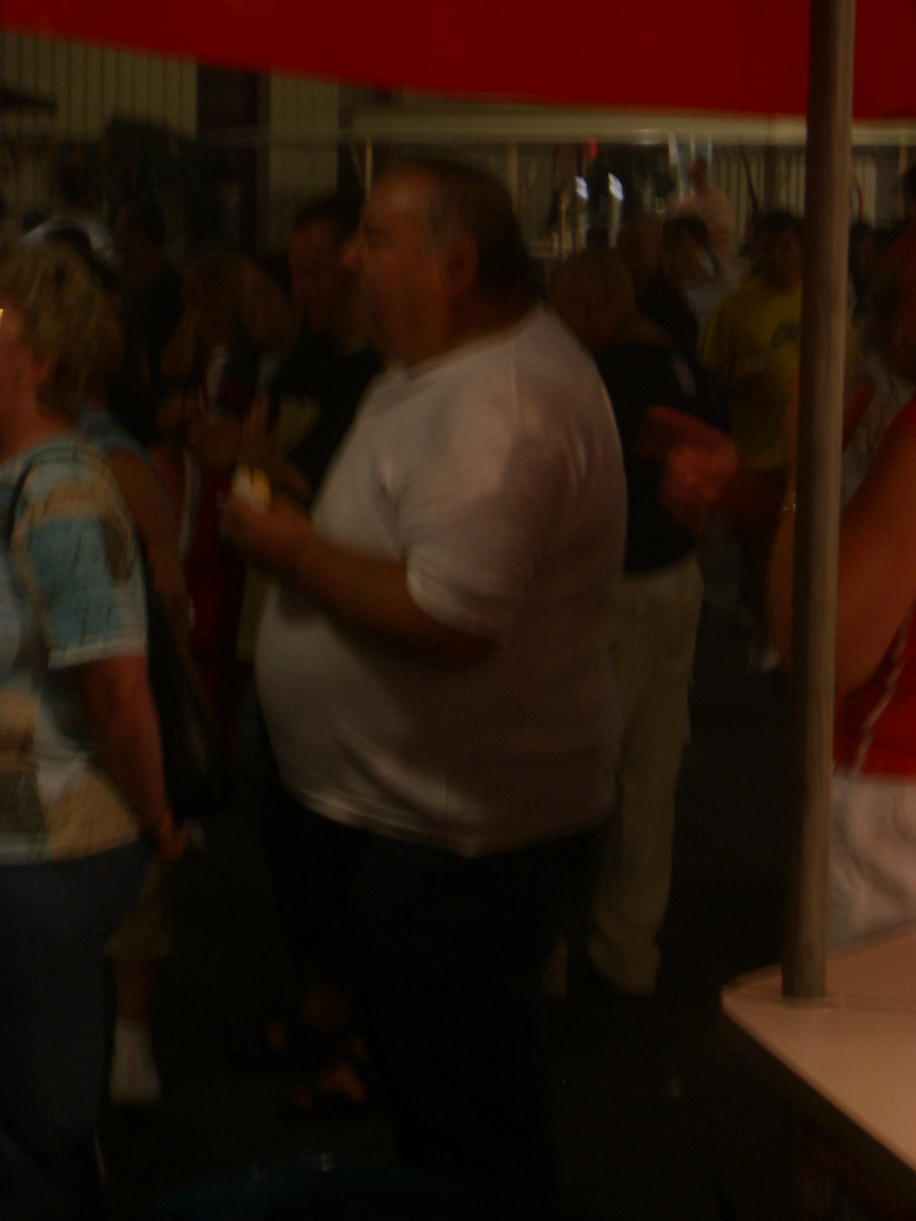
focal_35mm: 105
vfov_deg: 18.7
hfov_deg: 14.1
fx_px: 3705
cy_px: 610
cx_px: 458
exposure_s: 1/8
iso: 50
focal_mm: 17.4
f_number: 4.8
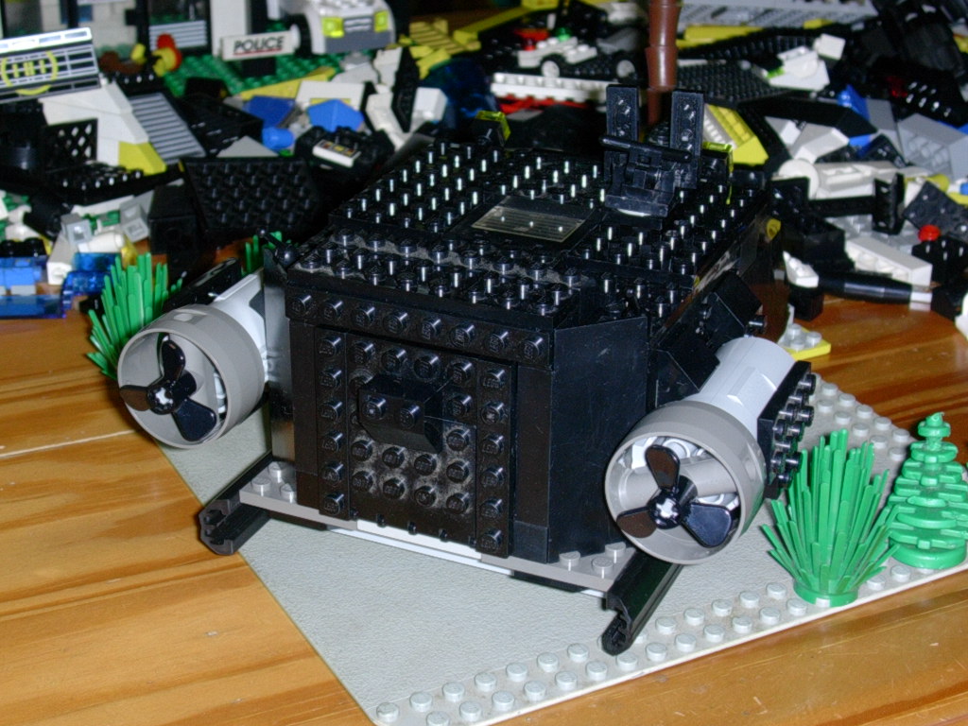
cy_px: 363
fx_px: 1762
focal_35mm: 63
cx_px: 484
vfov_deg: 23.3
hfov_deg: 30.7
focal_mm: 9.6
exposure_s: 1/64
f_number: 3.5
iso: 70
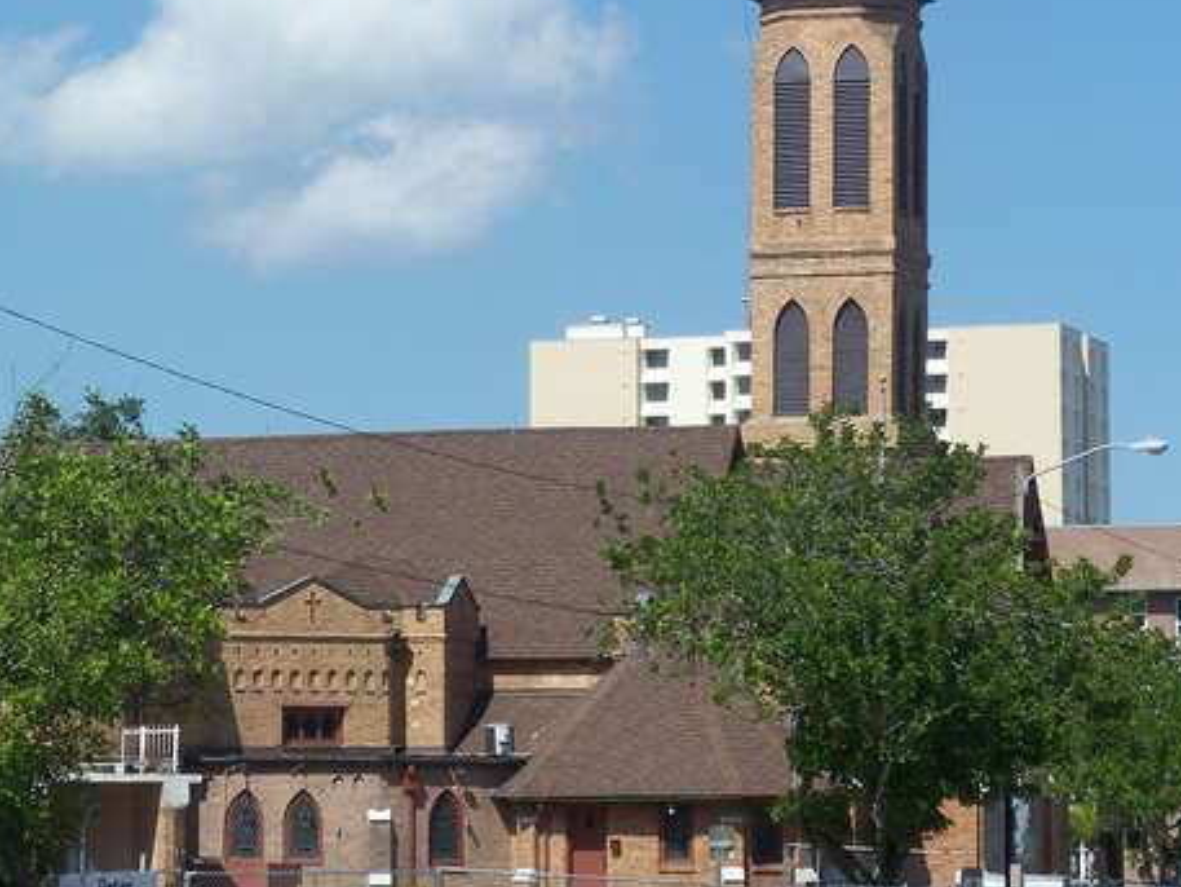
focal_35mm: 168
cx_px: 266
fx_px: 5733
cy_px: 403
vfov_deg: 8.8
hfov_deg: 11.7
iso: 64
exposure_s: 1/500
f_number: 5
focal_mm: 20.3
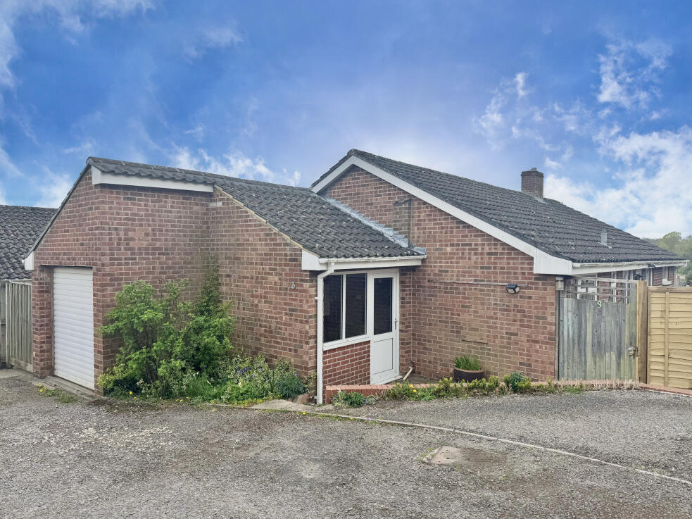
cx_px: 338
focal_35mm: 25
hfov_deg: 69.4
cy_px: 262
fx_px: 500
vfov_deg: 54.9
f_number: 1.78
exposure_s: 1/4049
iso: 80
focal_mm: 6.76
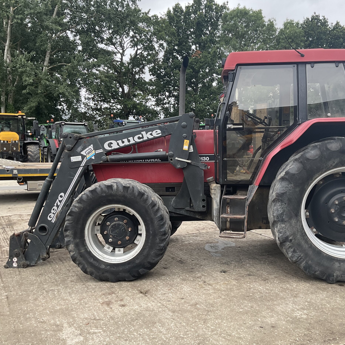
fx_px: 395
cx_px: 216
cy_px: 174
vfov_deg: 47.2
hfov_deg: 46.8
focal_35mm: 35
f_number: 1.8
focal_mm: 3
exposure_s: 1/391
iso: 16
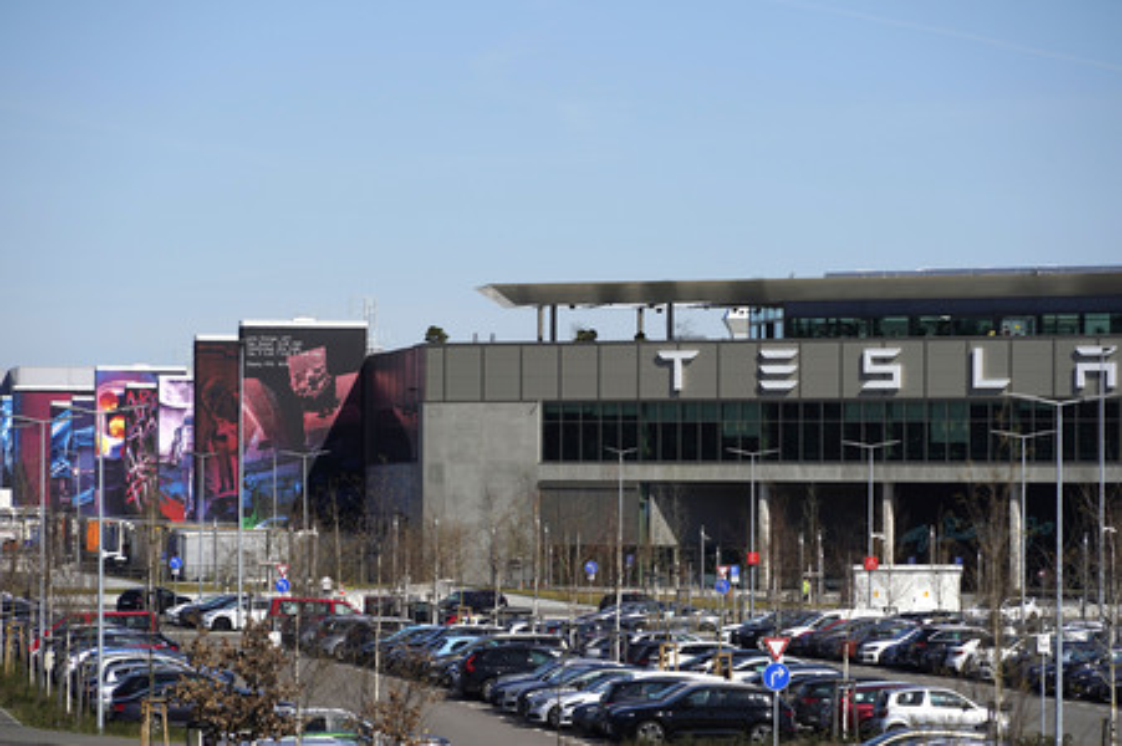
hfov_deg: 10.3
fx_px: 6229
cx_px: 561
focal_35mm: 200
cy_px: 373
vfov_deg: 6.9
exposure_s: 1/800
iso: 100
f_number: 7.1
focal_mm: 200
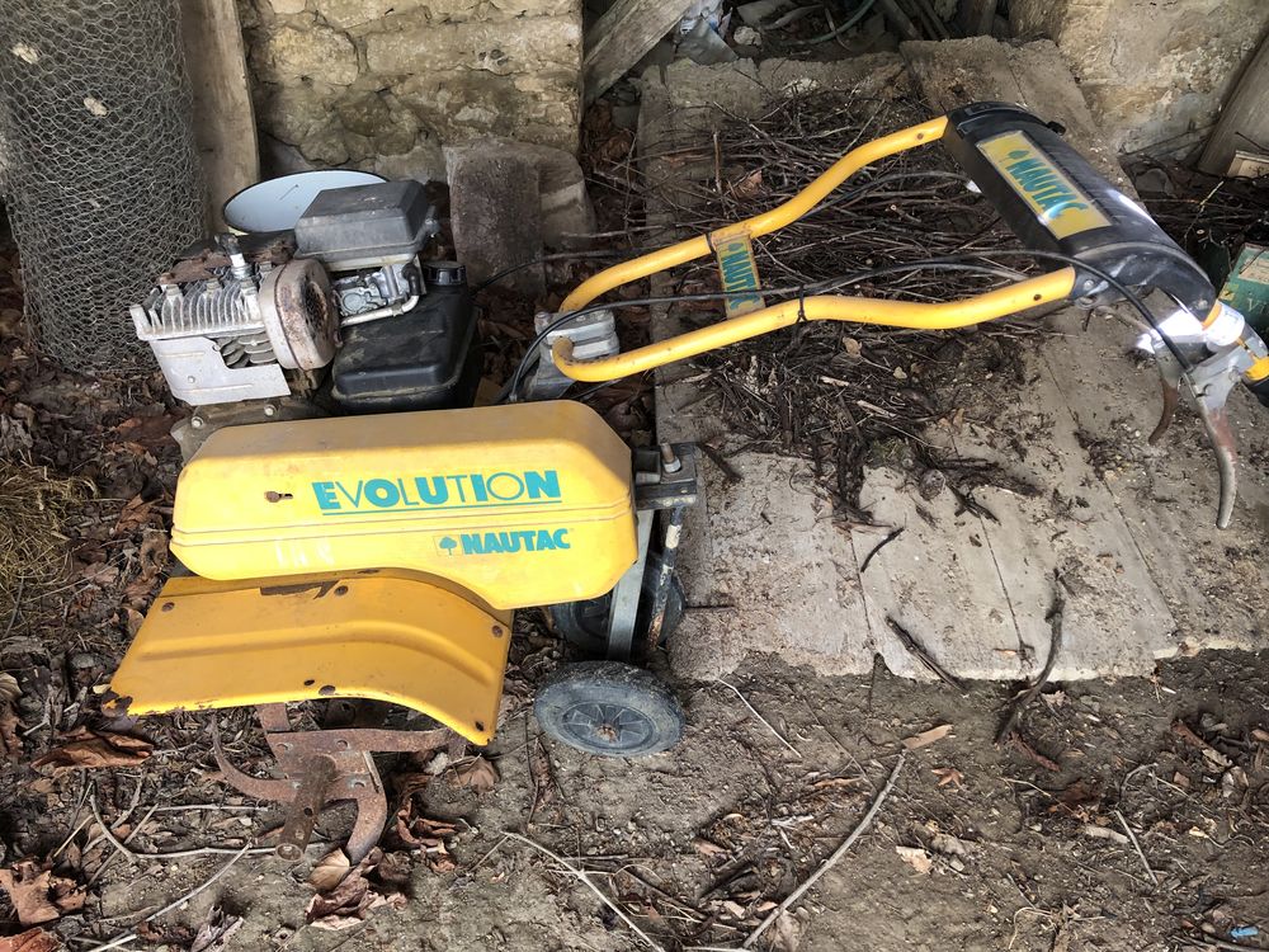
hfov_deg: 63.4
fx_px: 1026
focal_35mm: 28
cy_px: 476
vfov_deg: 49.7
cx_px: 634
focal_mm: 3.99
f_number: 1.8
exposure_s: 1/24
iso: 40
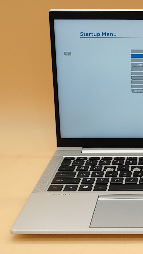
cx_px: 163
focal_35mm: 60
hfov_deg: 19.1
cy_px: 126
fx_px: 404
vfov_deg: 34.9
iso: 50
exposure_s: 1/120
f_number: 1.8
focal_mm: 4.36
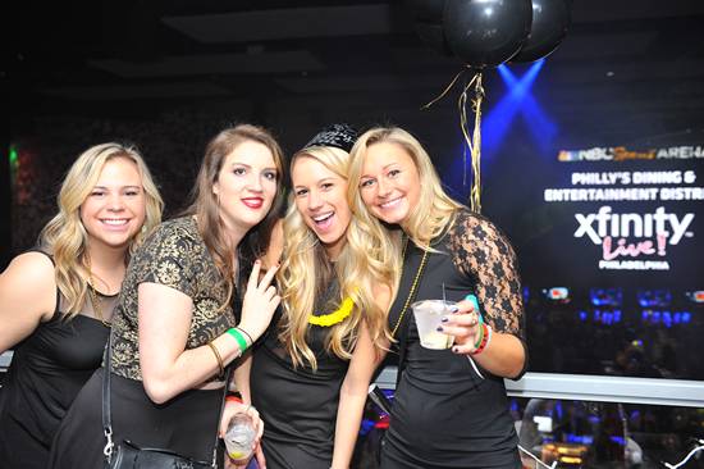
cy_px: 234
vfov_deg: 36.8
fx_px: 704
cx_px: 352
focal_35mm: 36
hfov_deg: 53.2
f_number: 4
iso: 800
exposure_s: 1/100
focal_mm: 36
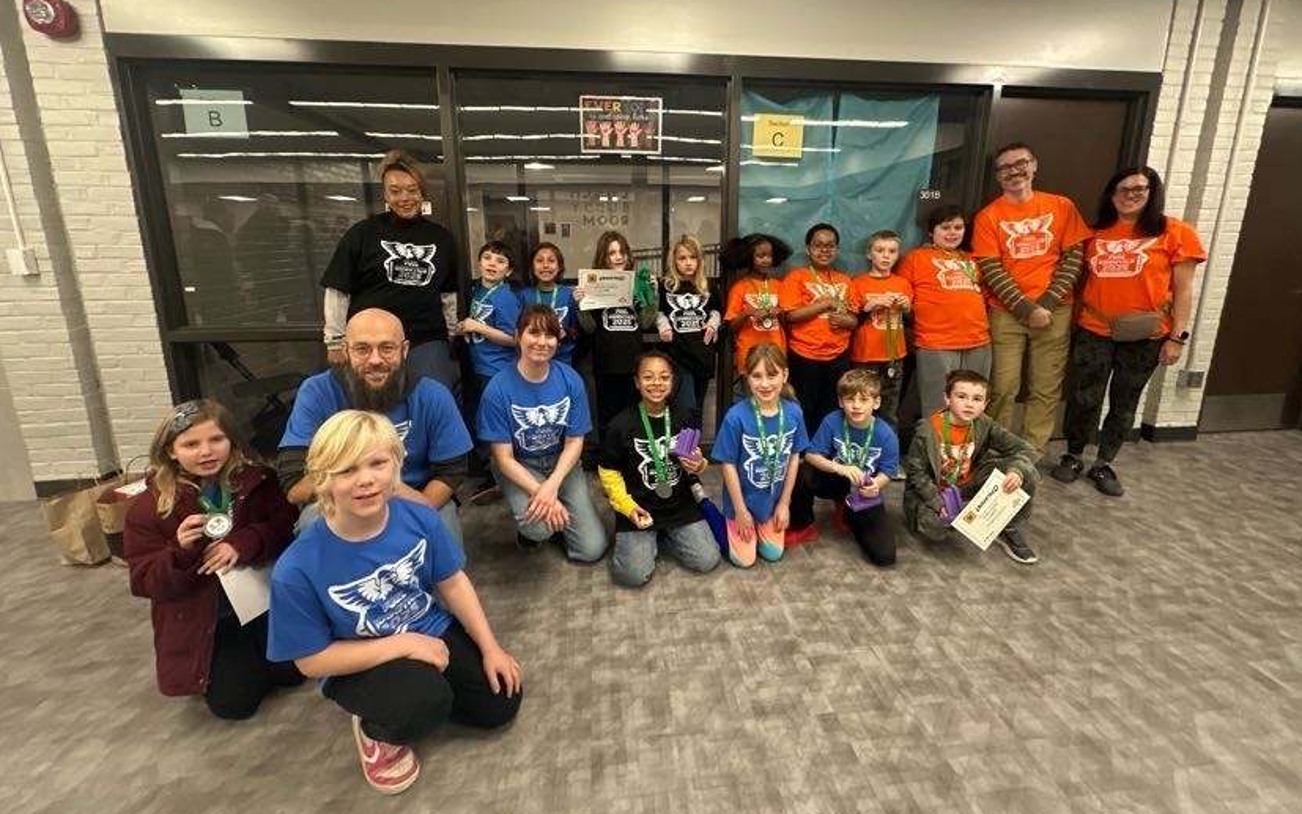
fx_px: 532
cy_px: 346
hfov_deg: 101.5
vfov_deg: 74.3
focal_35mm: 15
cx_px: 657
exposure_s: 1/60
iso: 320
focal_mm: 2.22
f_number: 2.2
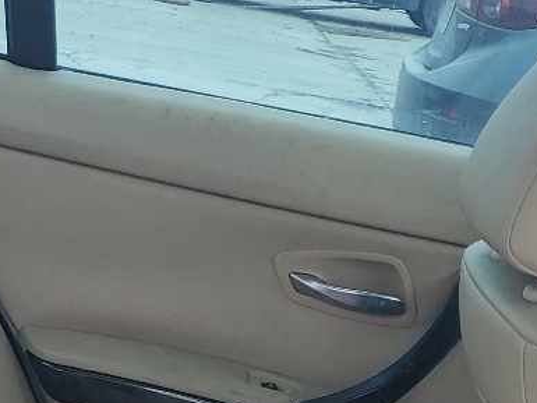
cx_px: 144
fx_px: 1676
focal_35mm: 108
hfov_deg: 18.1
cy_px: 566
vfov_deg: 13.1
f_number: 1.5
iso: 50
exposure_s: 1/263
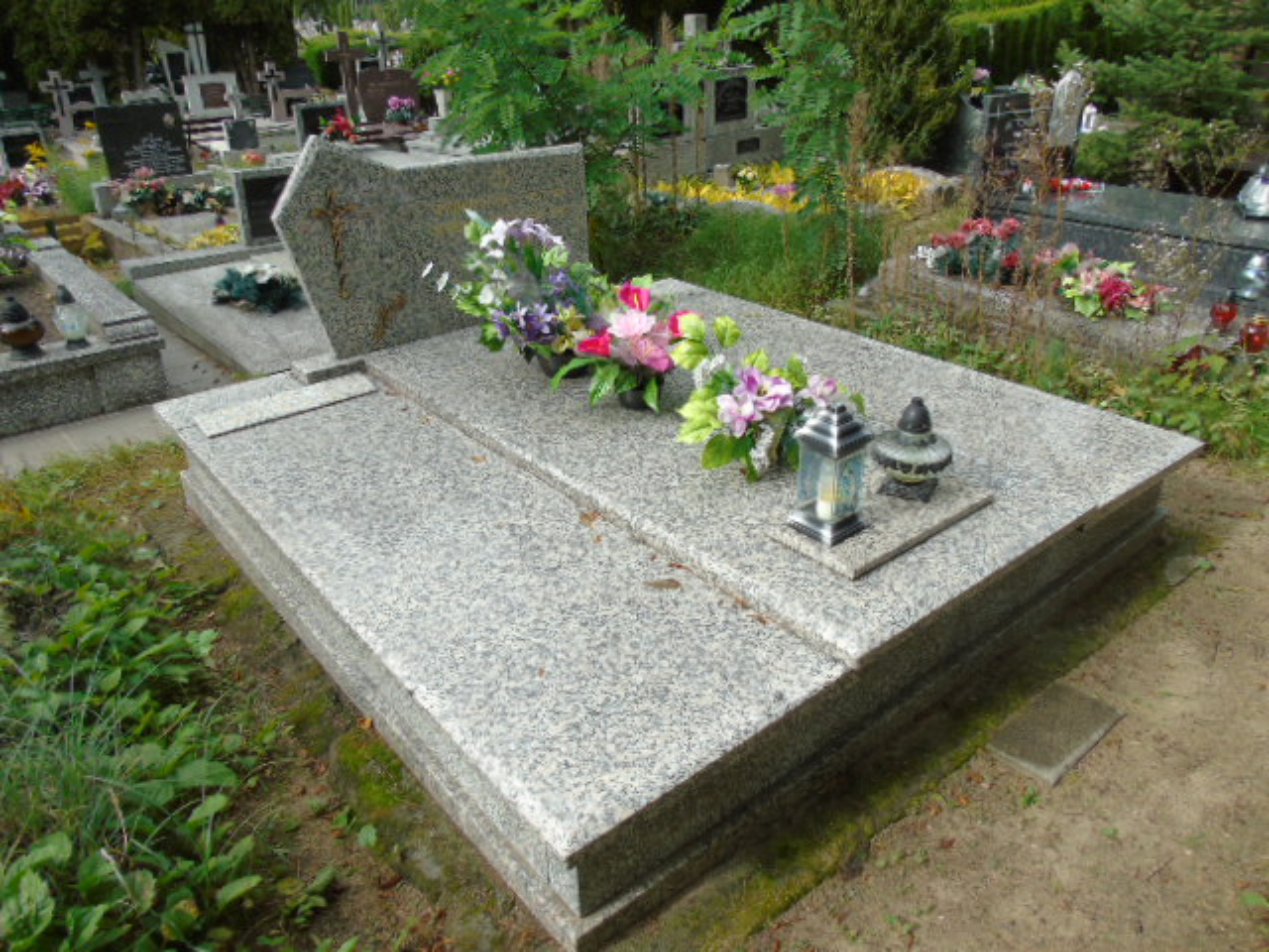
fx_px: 916
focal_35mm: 25
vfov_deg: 54.9
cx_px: 634
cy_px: 476
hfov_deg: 69.4
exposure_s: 1/320
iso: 80
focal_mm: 4.4
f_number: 3.4
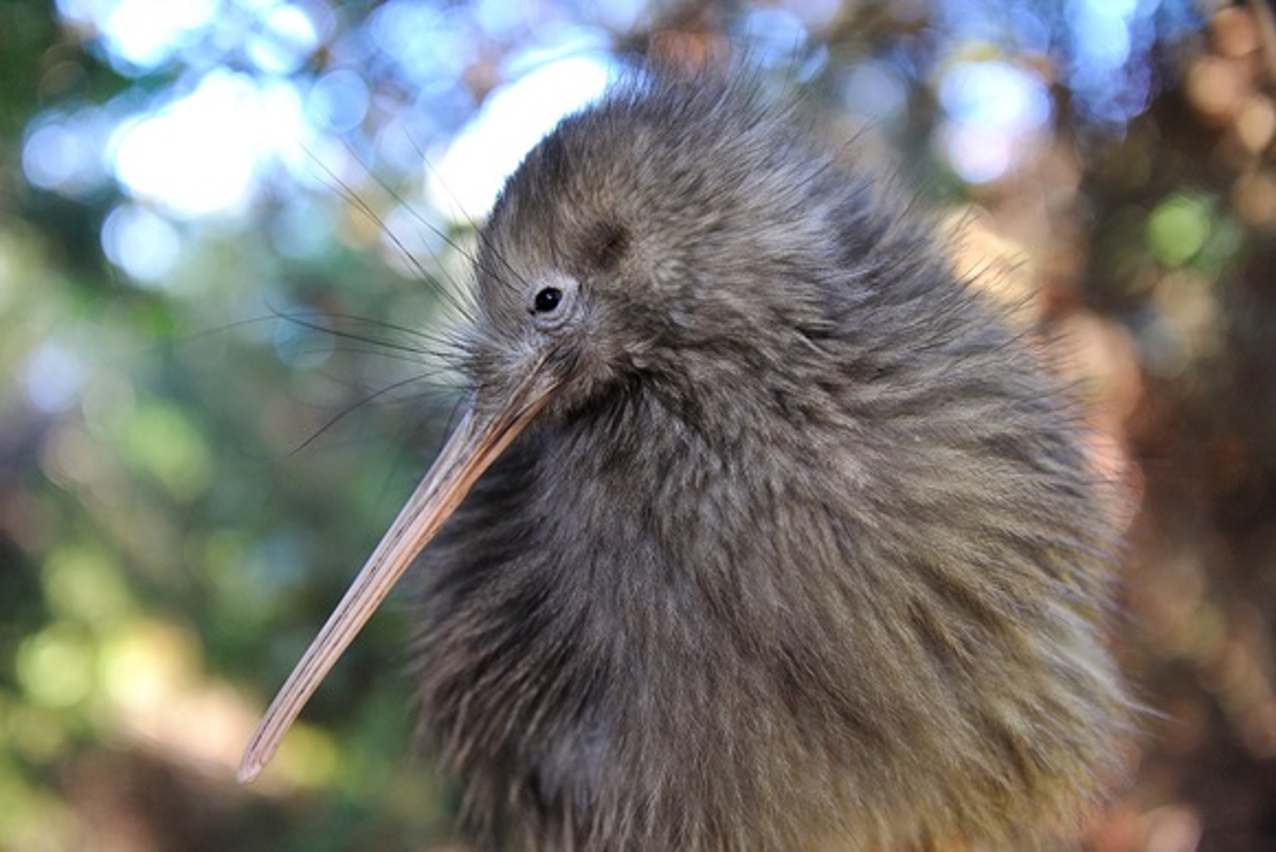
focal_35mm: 44
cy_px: 426
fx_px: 1560
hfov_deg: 44.5
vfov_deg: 30.5
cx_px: 638
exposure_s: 1/125
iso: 800
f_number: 2.8
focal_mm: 44
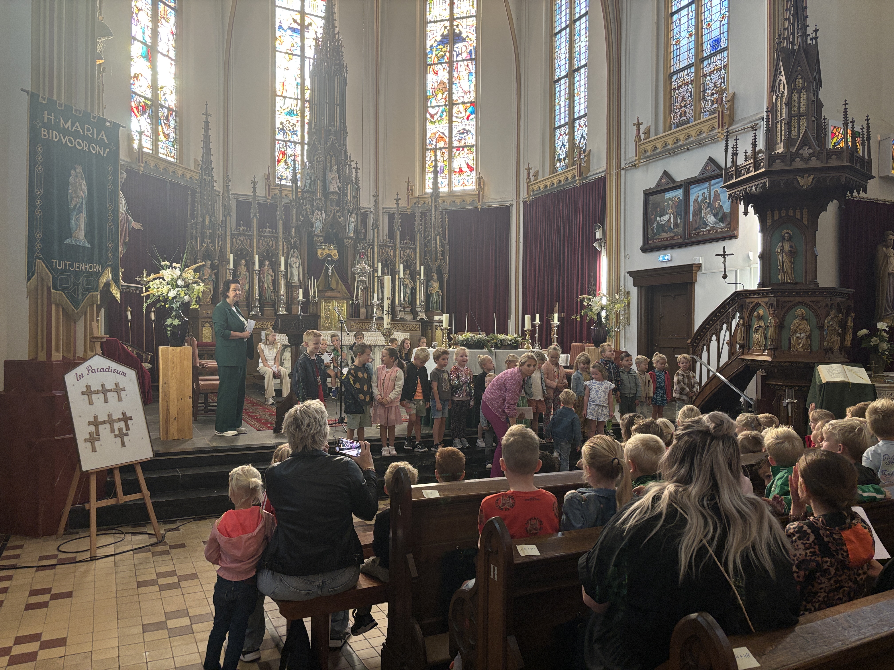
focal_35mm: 26
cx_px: 447
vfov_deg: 53.1
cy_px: 335
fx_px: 671
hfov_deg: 67.3
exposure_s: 1/100
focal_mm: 5.96
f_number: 1.6
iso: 125
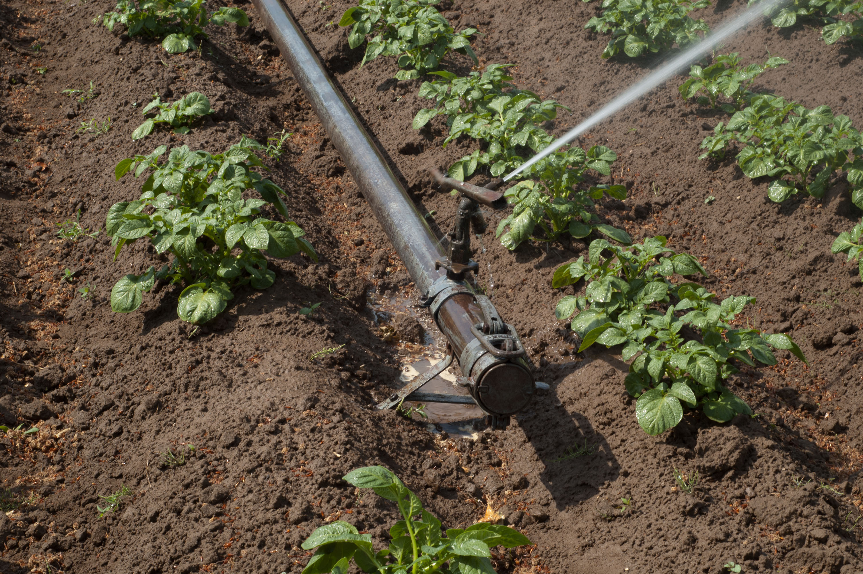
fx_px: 1796
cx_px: 432
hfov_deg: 27.0
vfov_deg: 18.1
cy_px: 287
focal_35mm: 75
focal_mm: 50
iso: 200
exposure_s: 1/90
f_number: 13
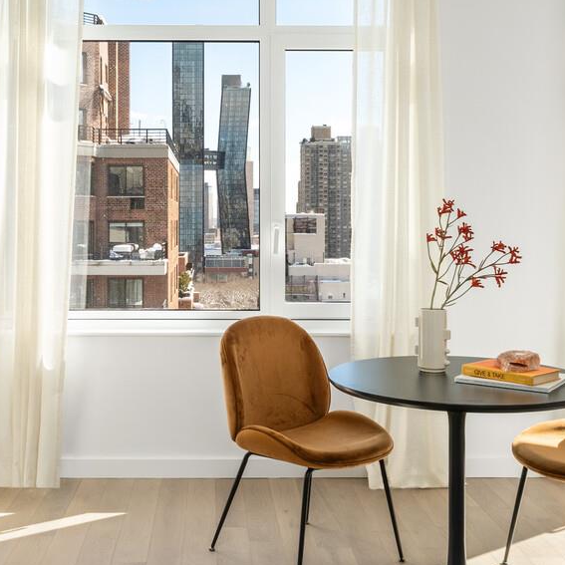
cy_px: 223
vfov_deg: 37.4
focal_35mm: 45
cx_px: 241
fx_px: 831
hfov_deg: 37.5
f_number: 13
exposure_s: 1/100
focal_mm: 20
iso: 1000
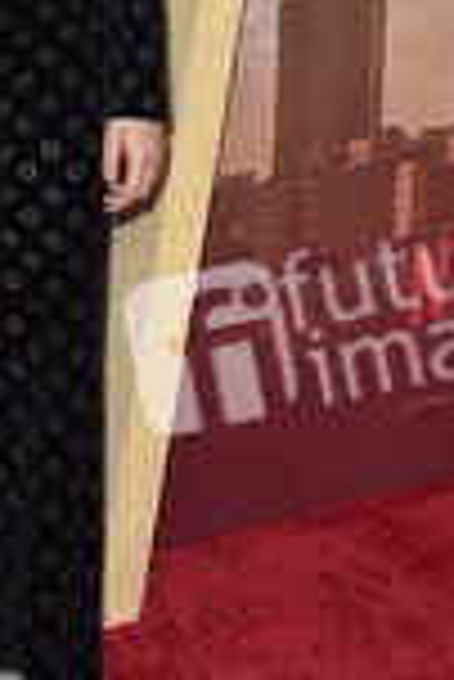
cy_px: 104
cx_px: -52
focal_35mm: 90
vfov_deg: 22.2
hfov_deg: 14.8
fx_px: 1698
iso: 500
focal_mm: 34
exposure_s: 1/250
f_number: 5.6
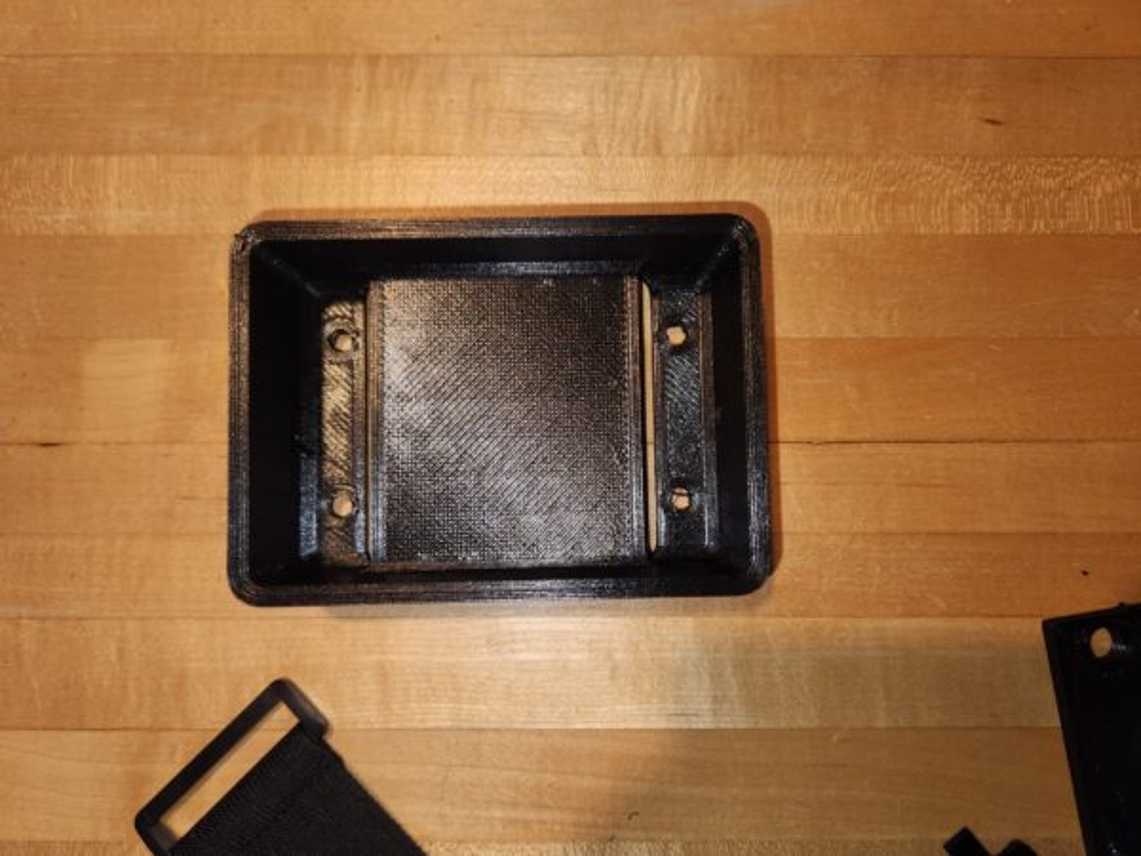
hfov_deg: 73.9
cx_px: 570
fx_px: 758
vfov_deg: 58.9
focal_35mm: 23
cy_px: 428
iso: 100
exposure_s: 1/60
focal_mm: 5.4
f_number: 1.8
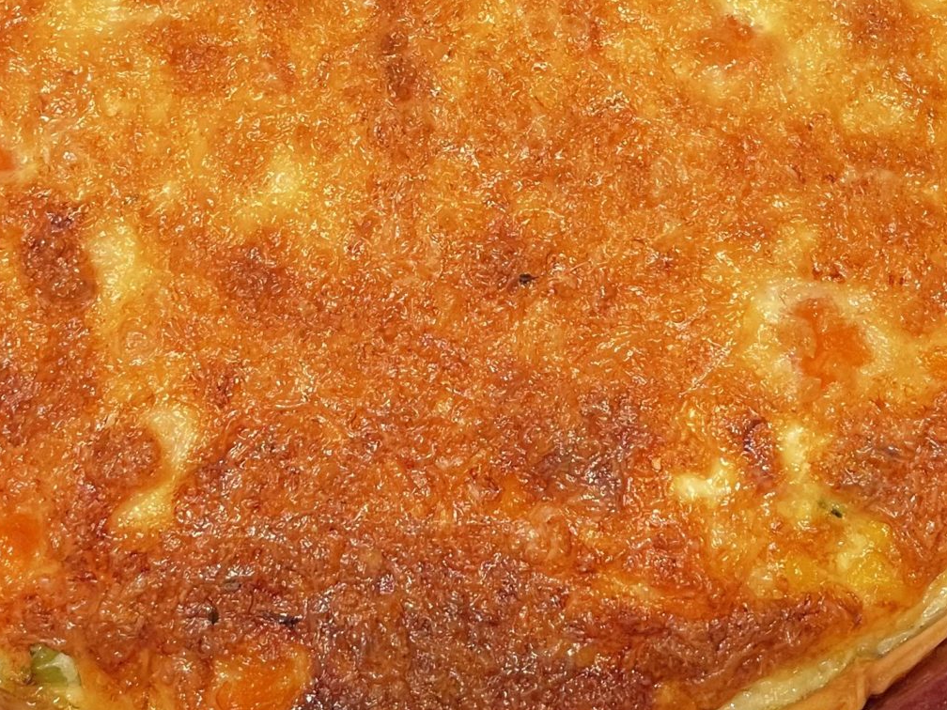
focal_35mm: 66
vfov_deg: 21.6
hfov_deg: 29.4
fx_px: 1806
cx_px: 472
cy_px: 27
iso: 100
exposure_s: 1/50
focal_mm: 4.2
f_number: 1.6
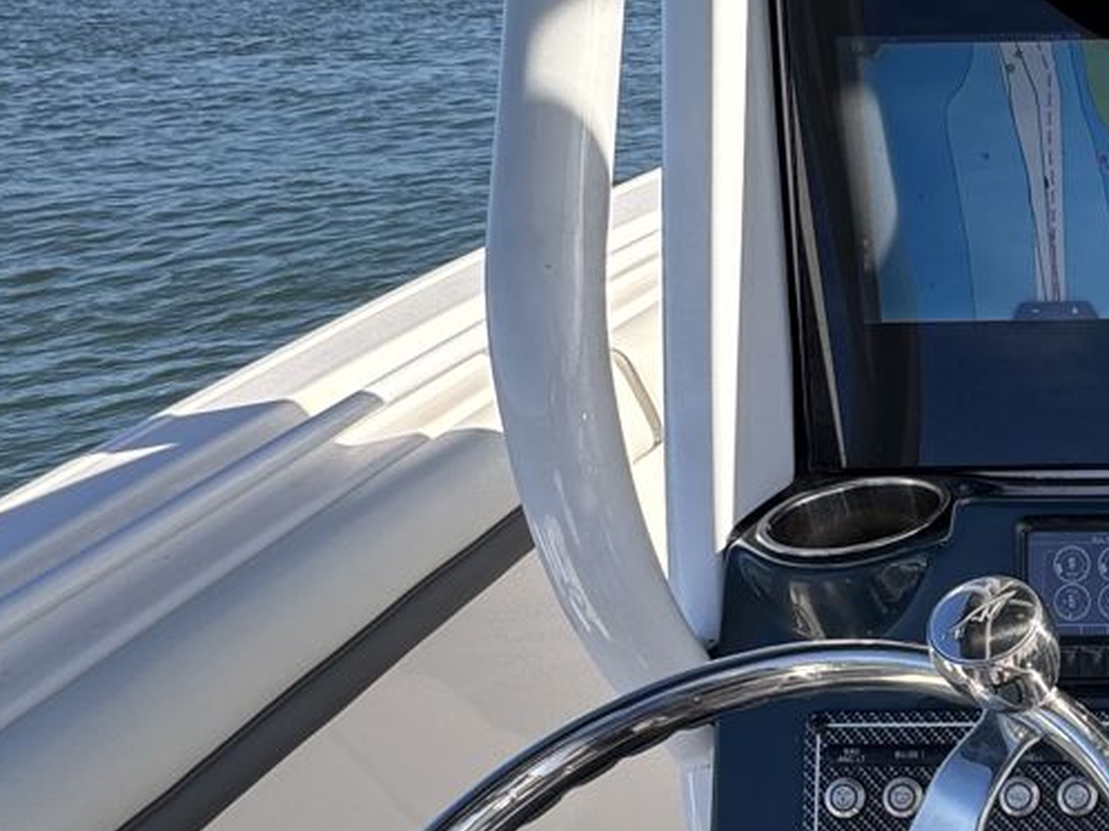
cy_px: 622
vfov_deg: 31.6
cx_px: 1505
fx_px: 1441
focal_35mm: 45
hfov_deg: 30.9
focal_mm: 2.22
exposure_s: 1/397
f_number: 2.2
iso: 40
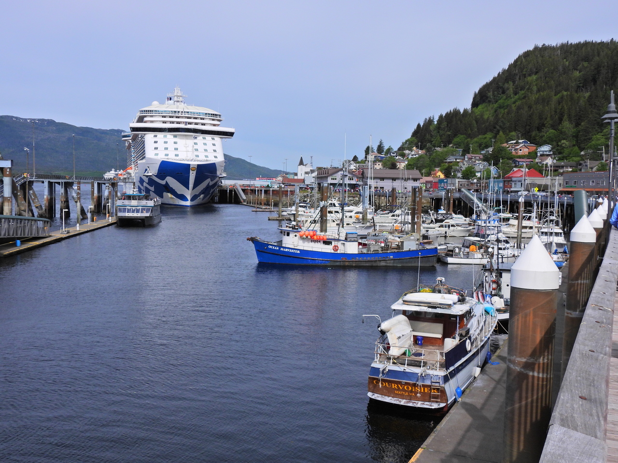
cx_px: 309
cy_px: 232
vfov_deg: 40.7
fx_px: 625
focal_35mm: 35
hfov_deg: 52.6
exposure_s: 1/1600
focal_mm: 6.2
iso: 100
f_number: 4
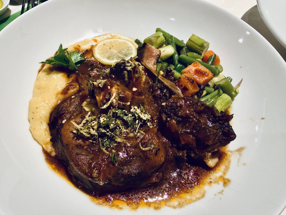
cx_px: 143
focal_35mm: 24
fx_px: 198
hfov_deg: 71.6
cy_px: 108
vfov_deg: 56.8
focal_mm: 2.22
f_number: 2.2
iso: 1000
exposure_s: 1/60
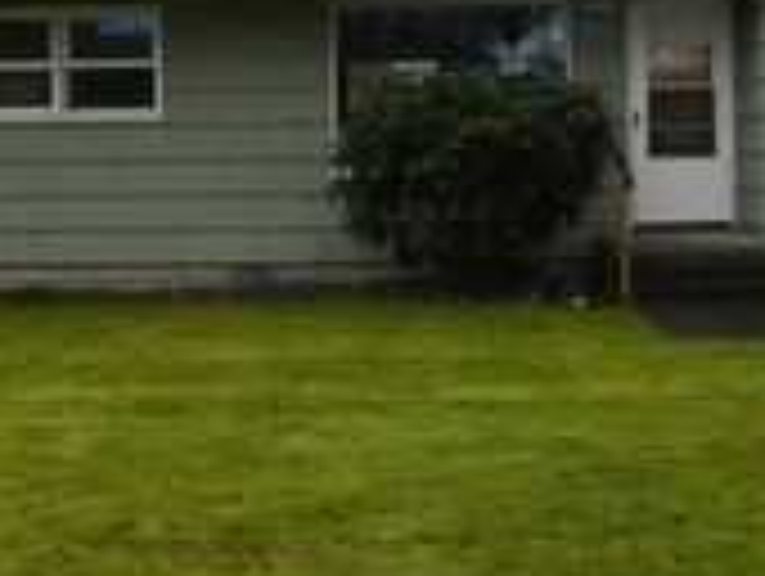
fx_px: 1173
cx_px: 446
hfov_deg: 36.0
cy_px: 122
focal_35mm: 53
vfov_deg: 27.1
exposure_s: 1/200
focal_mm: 4.6
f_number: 4
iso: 64
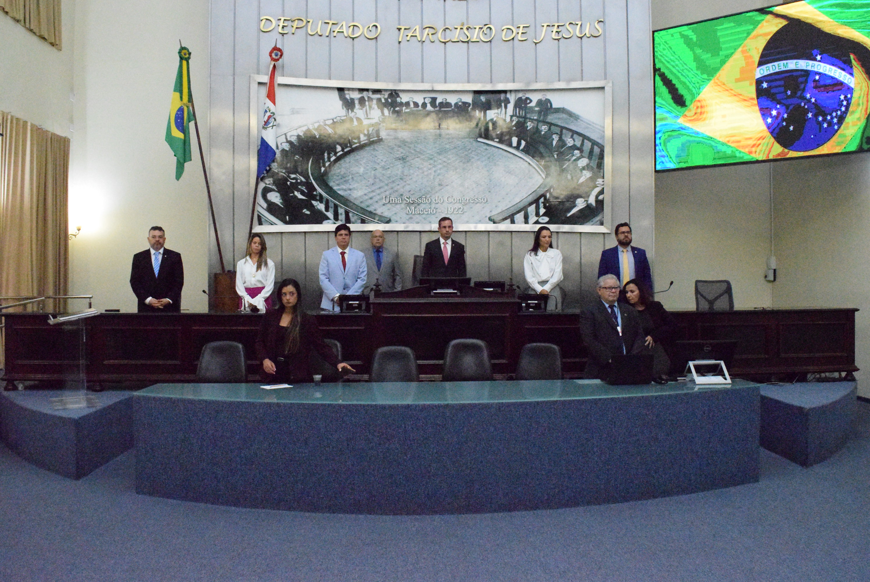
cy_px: 291
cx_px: 435
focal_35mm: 27
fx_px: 653
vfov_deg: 48.0
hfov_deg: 67.3
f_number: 8
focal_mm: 18
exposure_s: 1/400
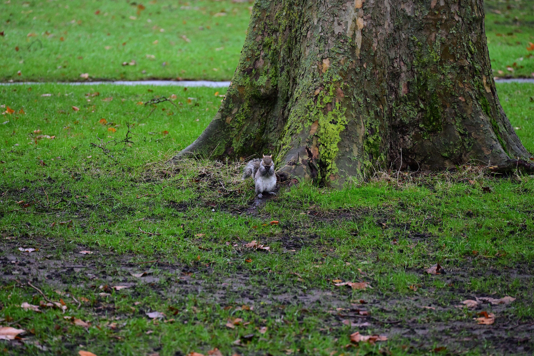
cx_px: 267
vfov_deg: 6.9
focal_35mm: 200
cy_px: 178
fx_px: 2965
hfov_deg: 10.3
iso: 6400
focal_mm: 200
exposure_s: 1/320
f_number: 6.3
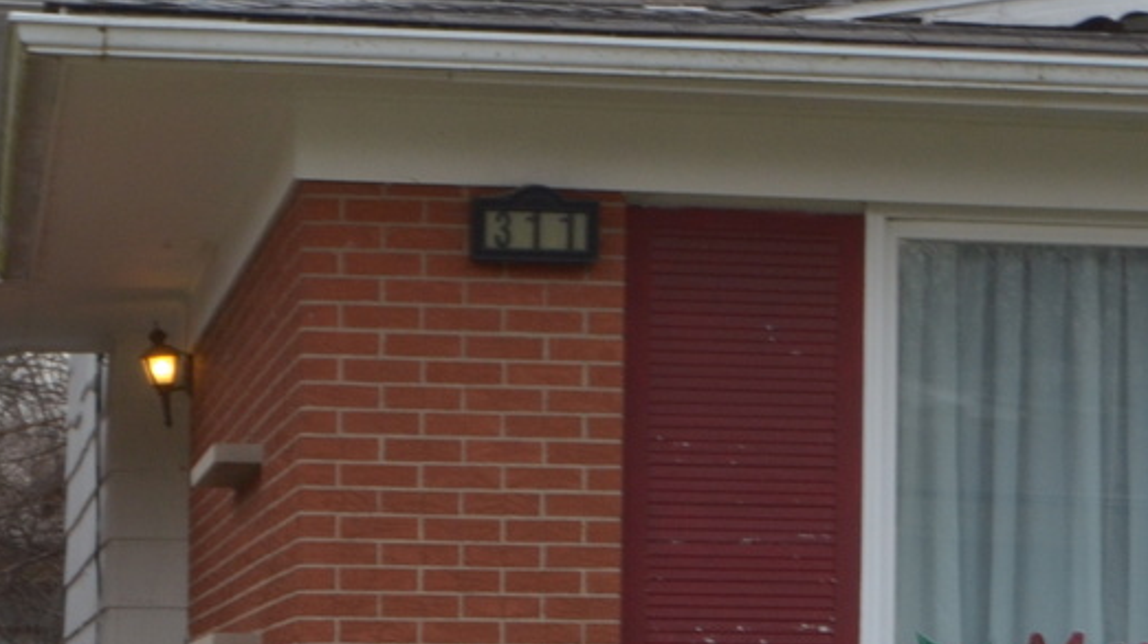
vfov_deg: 7.1
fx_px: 5222
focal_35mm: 172
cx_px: 1393
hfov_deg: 12.2
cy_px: 528
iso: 400
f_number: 14
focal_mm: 35
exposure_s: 1/20
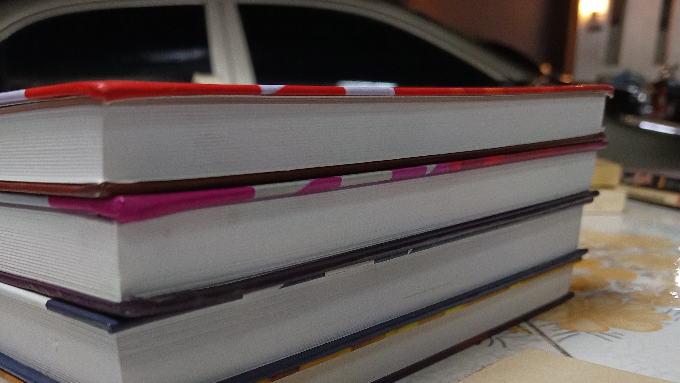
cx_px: 263
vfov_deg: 31.4
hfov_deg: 54.8
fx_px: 649
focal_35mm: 36
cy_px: 340
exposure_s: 1/25
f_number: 1.7
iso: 1085
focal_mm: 5.31
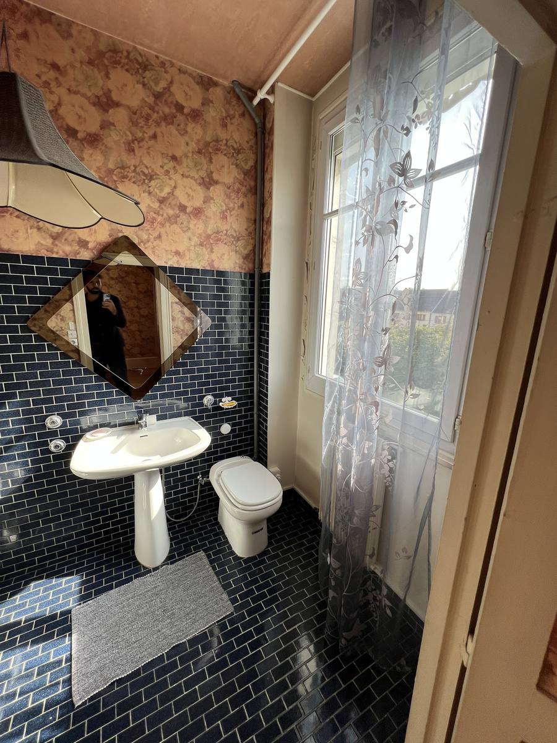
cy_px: 372
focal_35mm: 13
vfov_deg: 106.2
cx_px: 278
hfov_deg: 89.9
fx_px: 279
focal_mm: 1.57
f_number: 1.8
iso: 32
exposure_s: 1/171
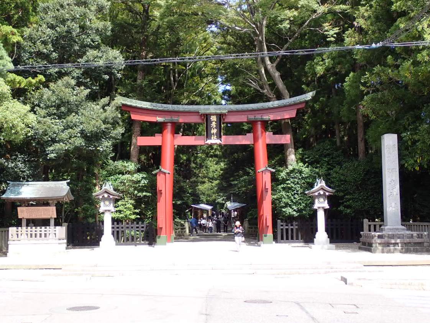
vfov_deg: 32.9
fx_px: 547
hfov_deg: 42.9
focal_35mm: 44
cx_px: 215
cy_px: 162
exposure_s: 1/160
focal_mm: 7.84
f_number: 4
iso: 100
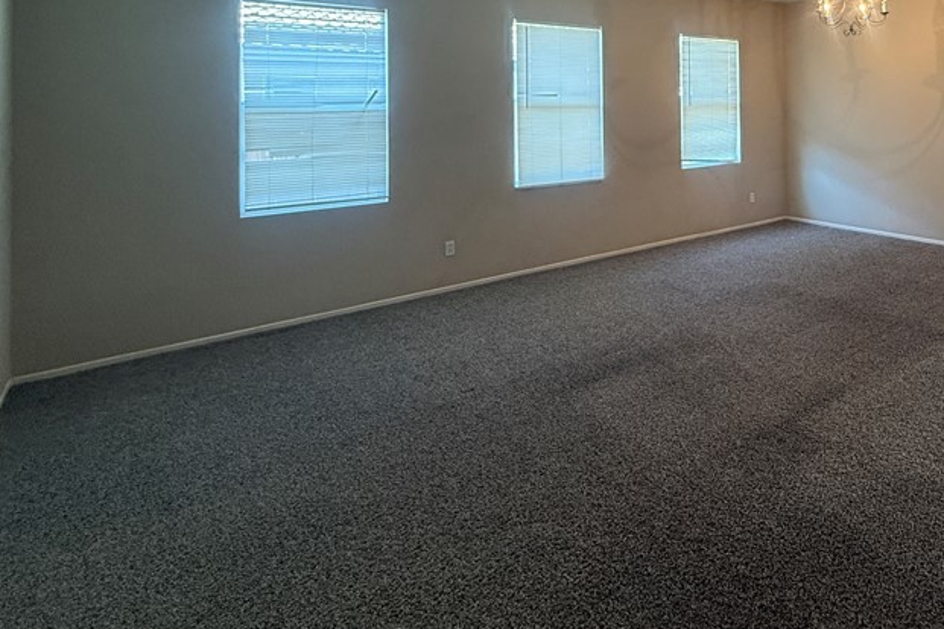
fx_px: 629
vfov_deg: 48.8
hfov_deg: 65.9
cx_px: 775
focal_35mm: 24
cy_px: 93
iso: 320
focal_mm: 2.22
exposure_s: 1/99
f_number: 2.2
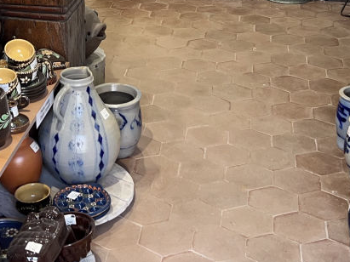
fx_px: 829
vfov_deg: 17.6
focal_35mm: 82
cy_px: -1
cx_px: 86
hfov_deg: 23.6
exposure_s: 1/100
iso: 80
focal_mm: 5.7
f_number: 1.5
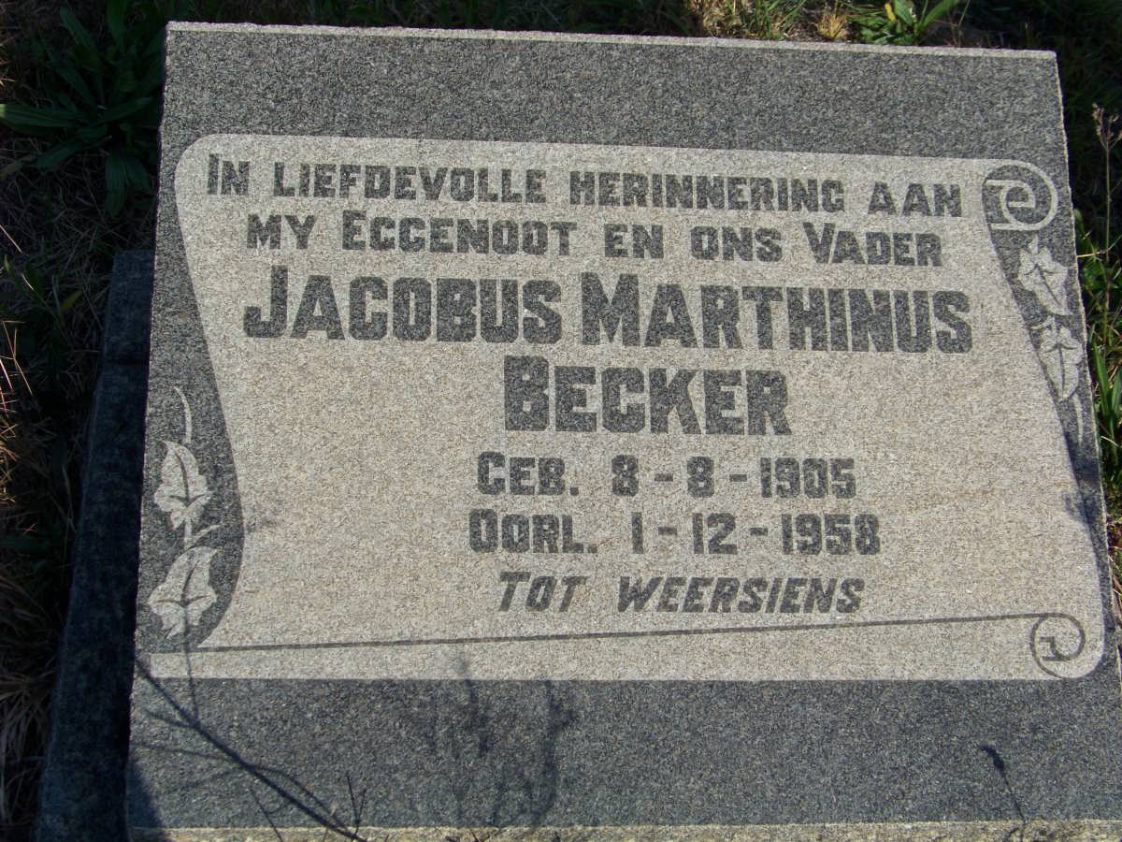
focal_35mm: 55
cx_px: 561
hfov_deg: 34.9
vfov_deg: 26.6
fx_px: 1783
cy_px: 421
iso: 64
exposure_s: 1/500
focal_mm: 9.36
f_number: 4.5
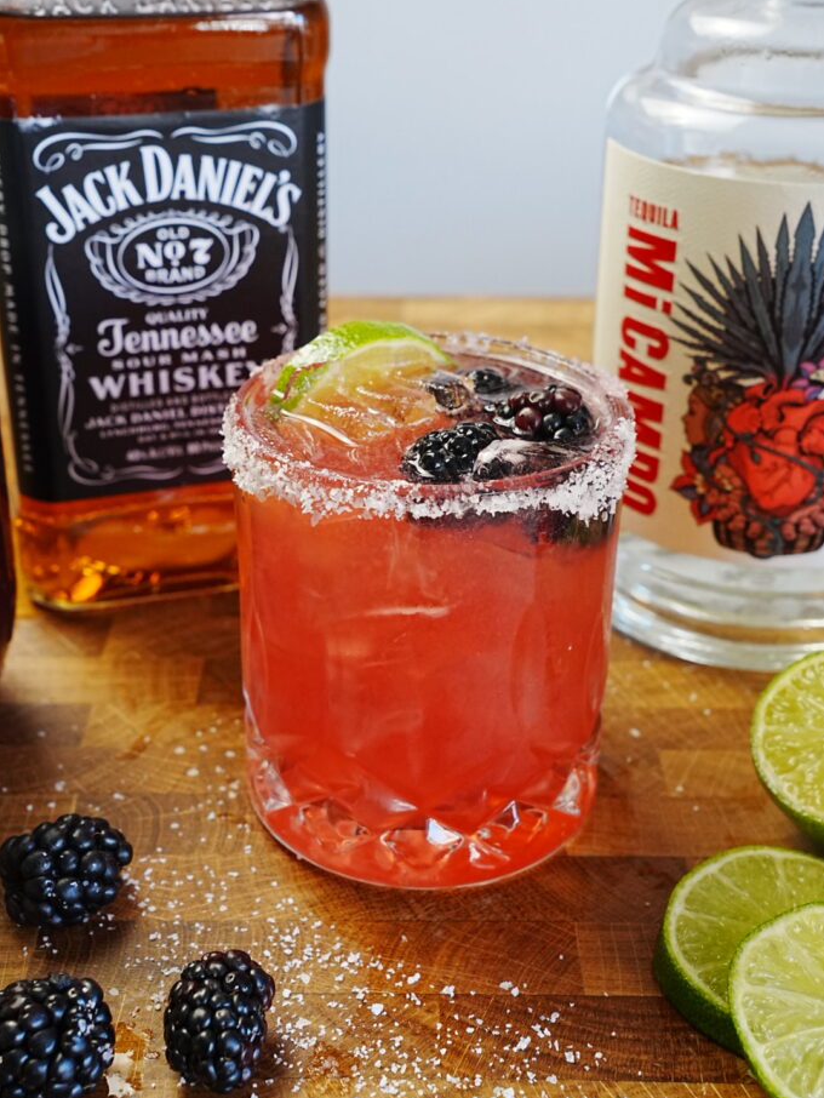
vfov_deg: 37.9
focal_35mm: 50
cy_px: 496
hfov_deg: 28.9
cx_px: 413
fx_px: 1598
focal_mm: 30.9
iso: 1000
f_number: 6.3
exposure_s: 1/80
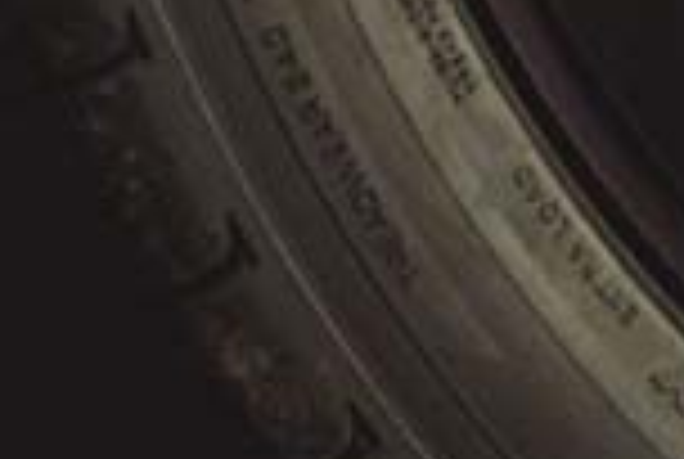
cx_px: 1197
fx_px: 6377
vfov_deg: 4.0
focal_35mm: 335
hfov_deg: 6.0
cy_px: -709
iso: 100
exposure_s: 1/320
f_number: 4.5
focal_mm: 51
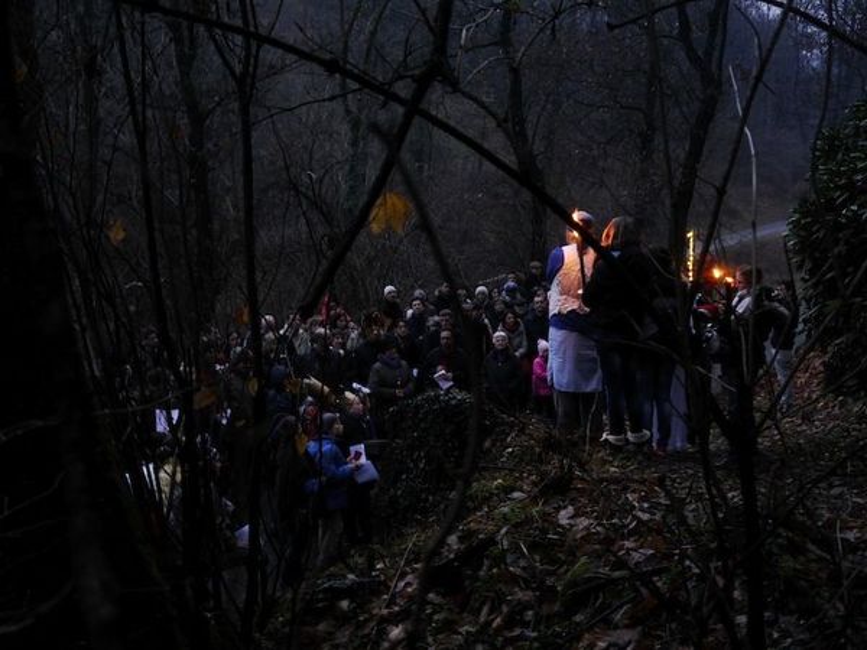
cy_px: 325
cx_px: 434
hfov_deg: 39.7
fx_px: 1202
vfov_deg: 30.3
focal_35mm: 48
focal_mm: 24
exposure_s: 1/8
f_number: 4.5
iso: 1600
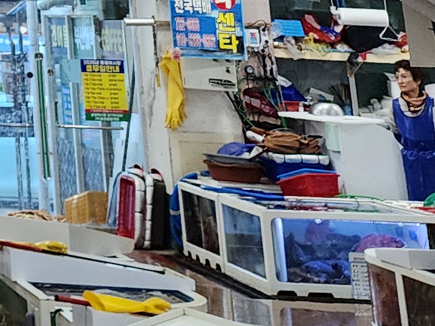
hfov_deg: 13.3
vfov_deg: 9.8
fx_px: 1608
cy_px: -519
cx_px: -428
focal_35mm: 128
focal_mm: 6.4
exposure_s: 1/120
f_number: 1.8
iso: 160
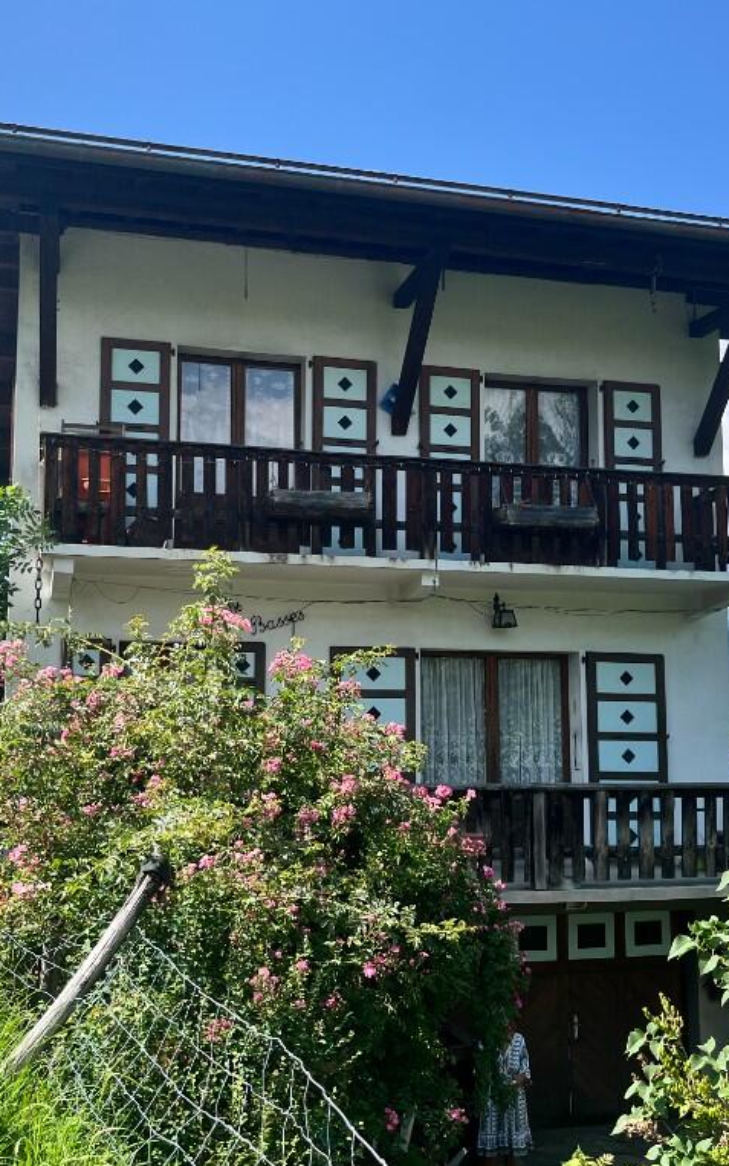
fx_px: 1176
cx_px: 361
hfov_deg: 34.4
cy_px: 584
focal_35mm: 37
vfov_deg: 52.7
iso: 50
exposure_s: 1/1580
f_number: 1.6
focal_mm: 5.1
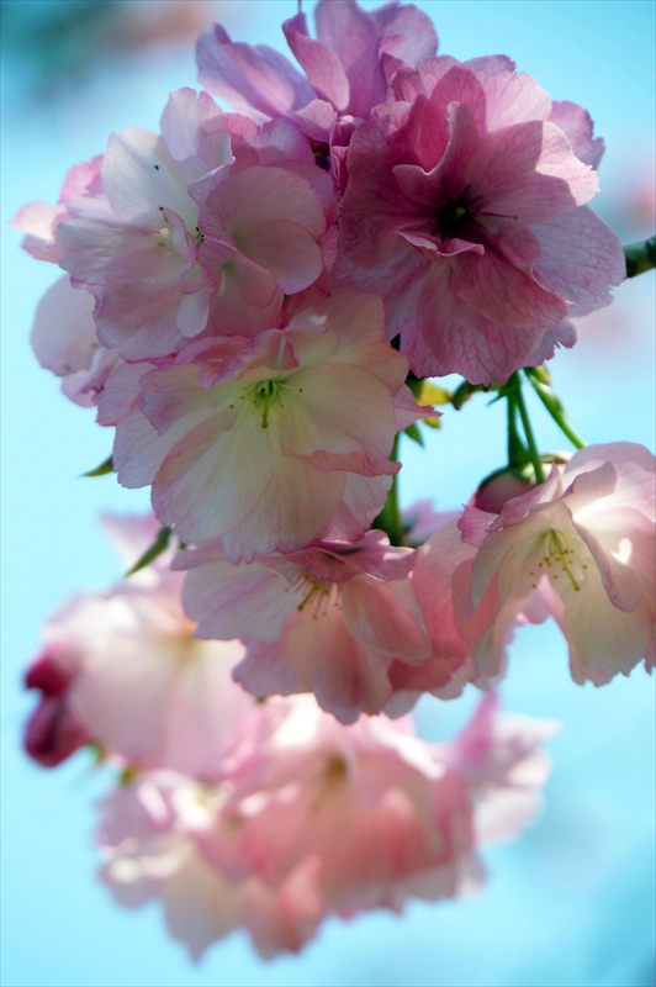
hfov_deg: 4.6
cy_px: 494
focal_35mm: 300
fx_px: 8214
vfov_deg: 6.9
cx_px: 328
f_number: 7.1
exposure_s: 1/500
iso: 200
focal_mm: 200
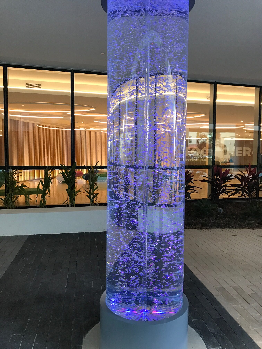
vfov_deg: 63.4
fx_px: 283
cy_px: 174
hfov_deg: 49.7
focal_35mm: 28
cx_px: 131
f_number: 1.8
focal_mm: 3.99
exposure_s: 1/40
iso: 25
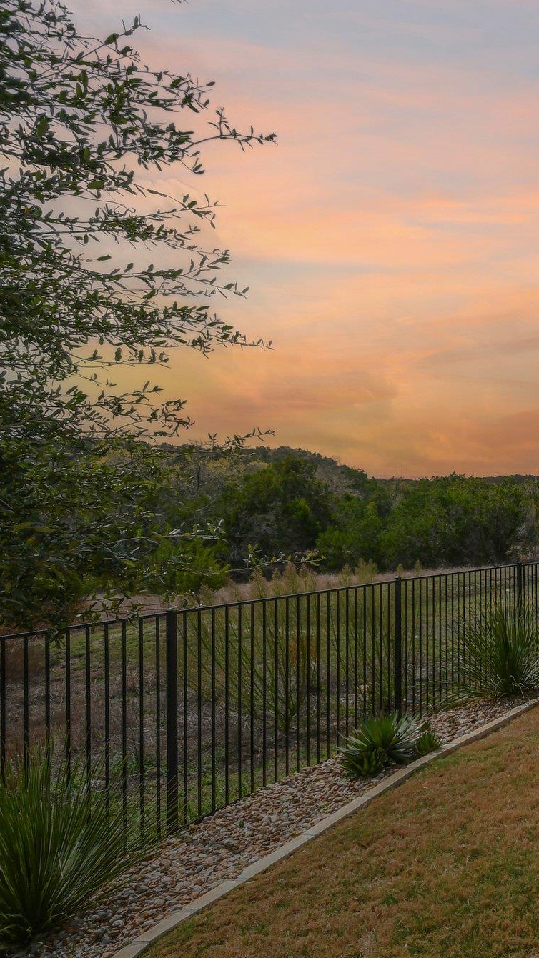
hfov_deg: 33.0
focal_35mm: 24
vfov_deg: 76.3
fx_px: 610
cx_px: 724
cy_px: 474
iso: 400
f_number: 8
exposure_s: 1/2500
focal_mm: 10
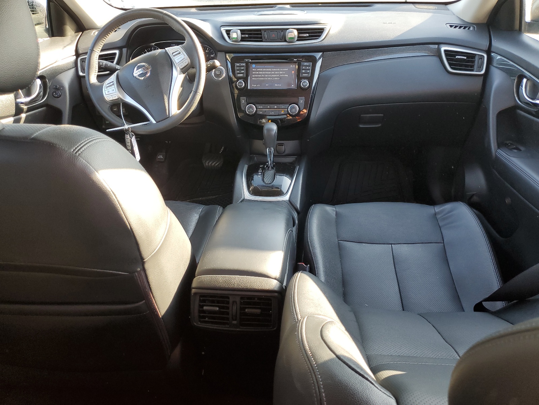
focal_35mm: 26
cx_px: 270
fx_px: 405
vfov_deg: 53.1
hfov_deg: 67.3
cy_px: 202
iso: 61
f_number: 1.5
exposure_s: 1/120
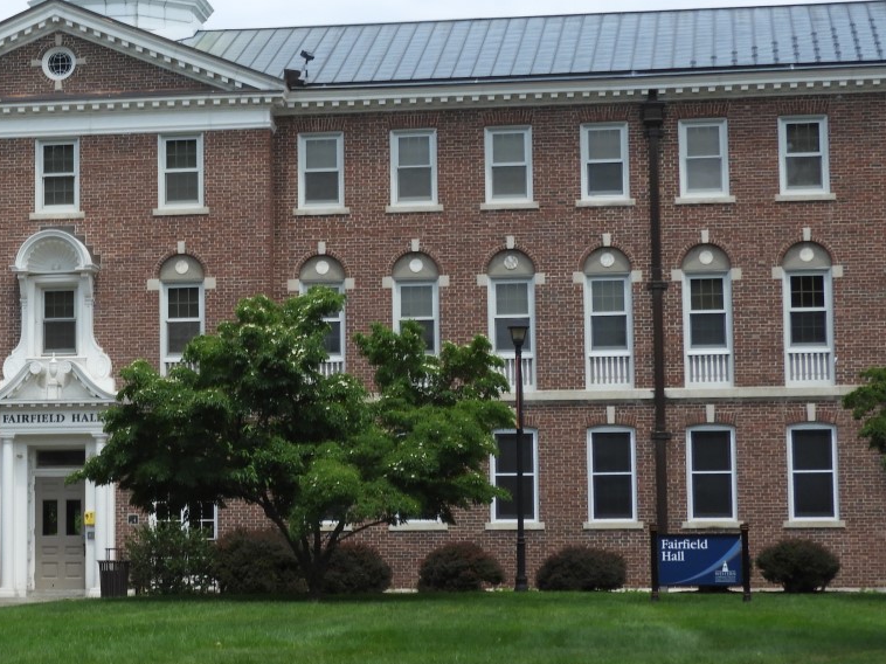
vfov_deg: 13.0
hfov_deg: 17.0
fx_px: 2917
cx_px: 64
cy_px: 256
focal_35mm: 114
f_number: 4.2
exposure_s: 1/800
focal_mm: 10.7
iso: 100
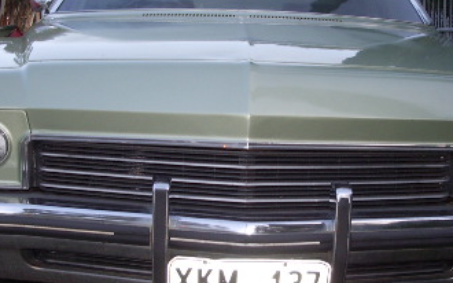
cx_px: 237
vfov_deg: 18.1
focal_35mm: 72
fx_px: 889
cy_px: 144
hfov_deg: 28.6
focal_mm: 5.8
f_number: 2.6
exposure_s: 1/40
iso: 80
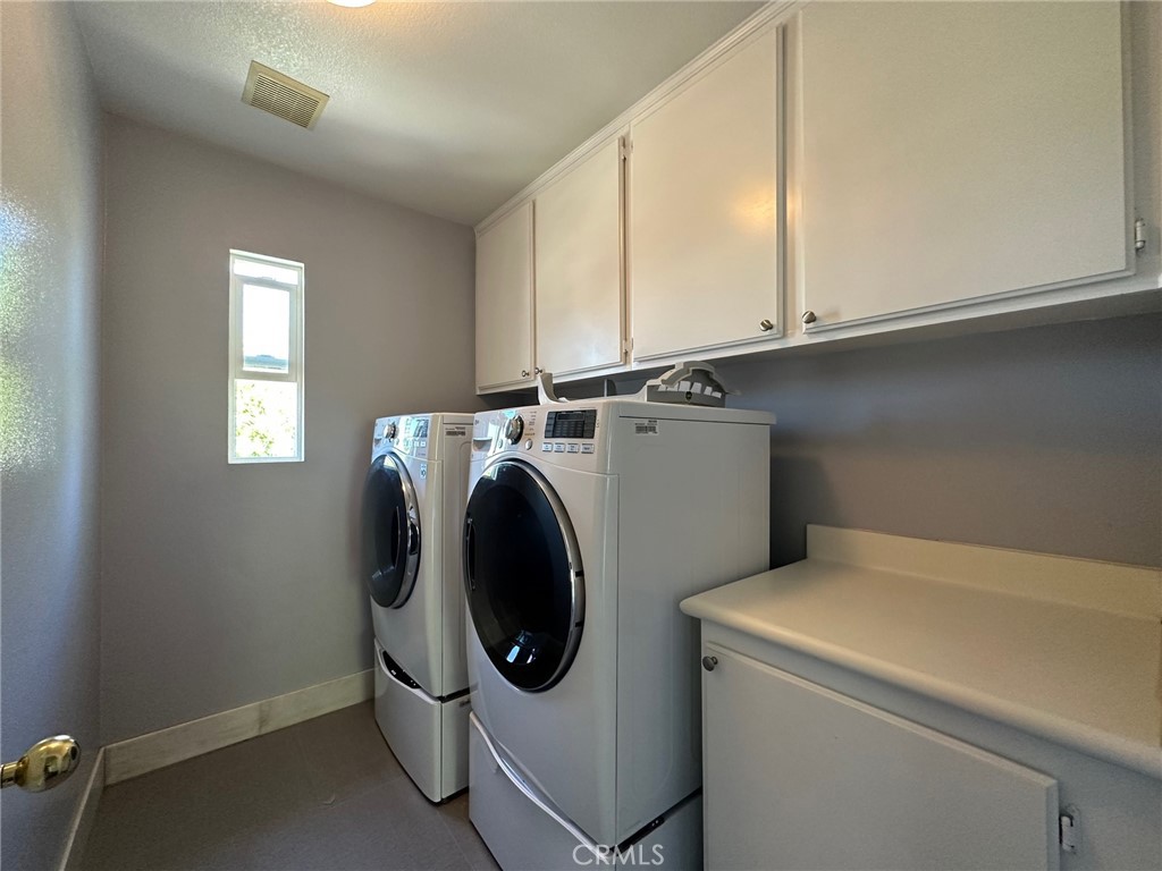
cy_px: 436
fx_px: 470
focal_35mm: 14
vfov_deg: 85.7
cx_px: 581
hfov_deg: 102.1
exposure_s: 1/60
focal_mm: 2.22
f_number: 2.2
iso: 320
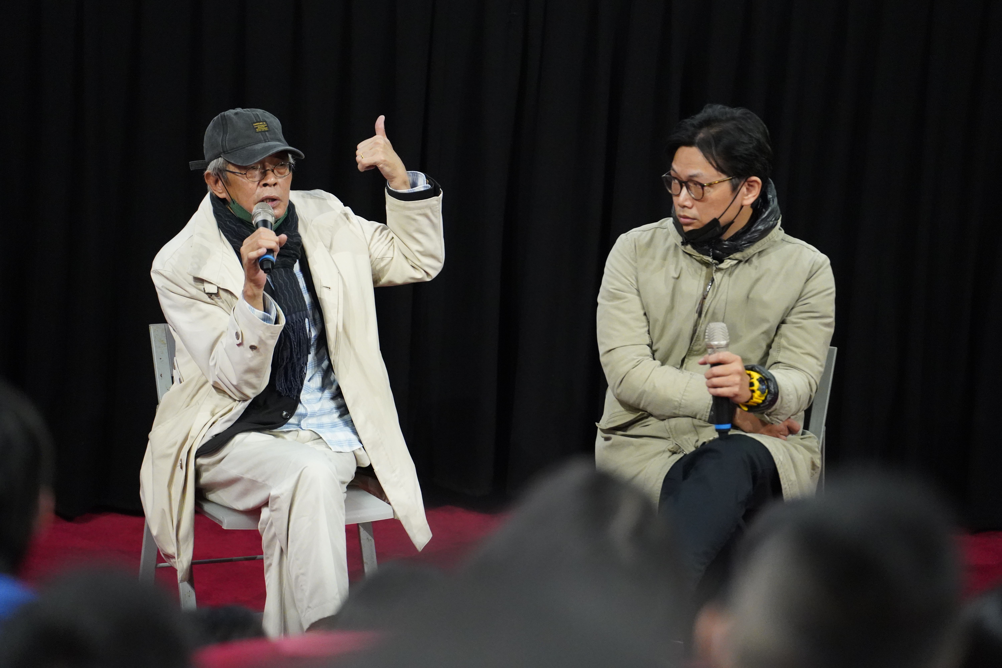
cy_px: 334
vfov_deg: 7.6
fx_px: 5010
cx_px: 501
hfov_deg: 11.4
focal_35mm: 180
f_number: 3.2
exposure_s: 1/80
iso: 10000
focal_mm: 180
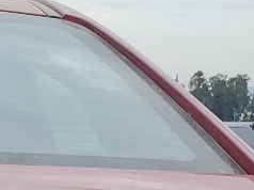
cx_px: -239
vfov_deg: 7.9
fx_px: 1283
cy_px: 446
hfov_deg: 10.5
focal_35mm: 175
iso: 50
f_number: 1.5
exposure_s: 1/2500
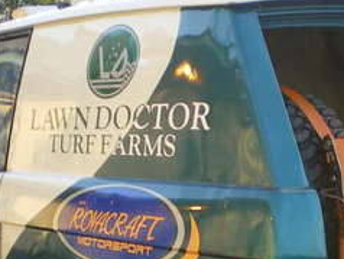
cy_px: 187
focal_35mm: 116
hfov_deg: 17.0
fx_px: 1154
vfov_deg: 12.8
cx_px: 166
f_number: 3.1
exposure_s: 1/60
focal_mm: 6.3
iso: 50
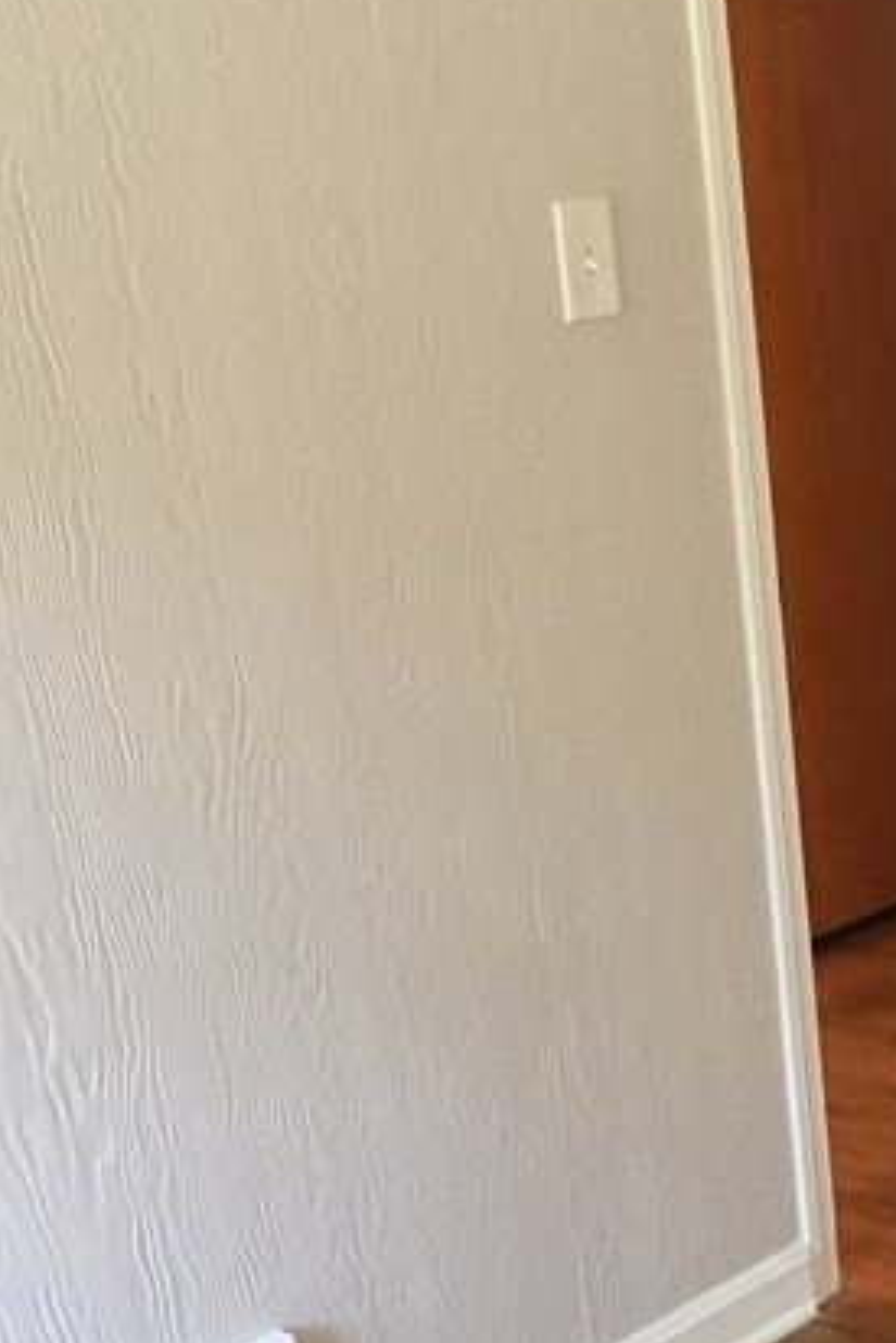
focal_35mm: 75
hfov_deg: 17.0
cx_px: 1196
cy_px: 838
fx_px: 2797
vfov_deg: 26.9
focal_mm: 4.15
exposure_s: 1/24
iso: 200
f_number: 2.2
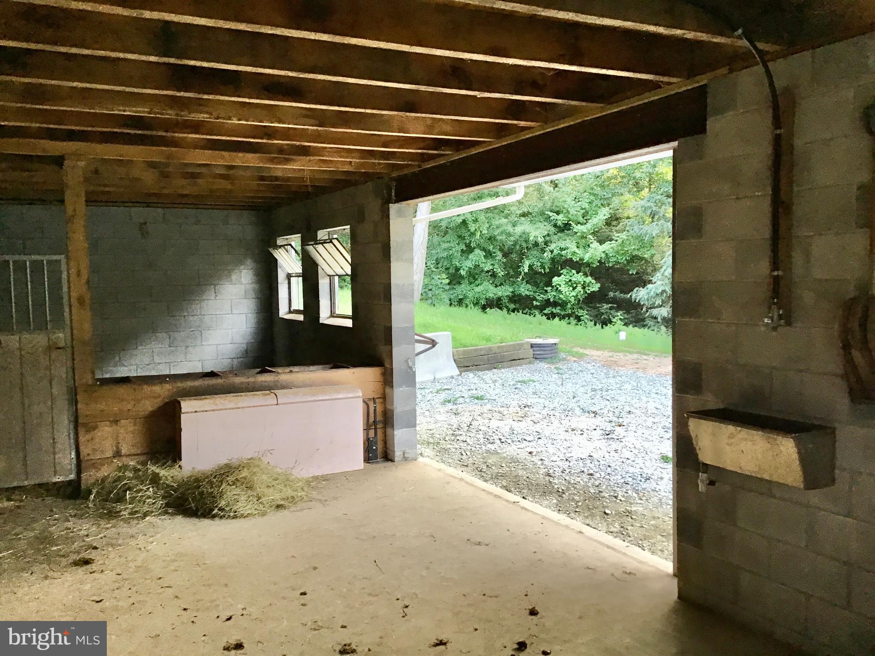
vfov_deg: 45.4
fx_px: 784
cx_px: 438
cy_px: 328
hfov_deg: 58.4
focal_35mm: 31
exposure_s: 1/30
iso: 80
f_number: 2.4
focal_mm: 3.3
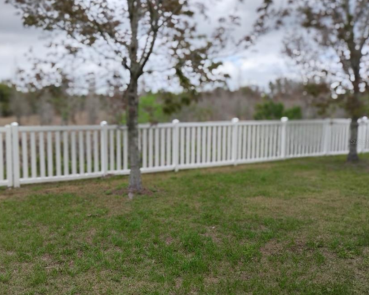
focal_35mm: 34
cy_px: 142
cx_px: 149
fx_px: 371
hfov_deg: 52.5
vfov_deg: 43.4
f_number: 1.8
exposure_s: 1/518
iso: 100
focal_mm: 4.26
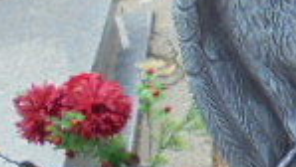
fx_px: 1068
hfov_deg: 13.5
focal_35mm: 136
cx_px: 596
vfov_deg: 8.9
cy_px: 34
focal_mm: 5.3
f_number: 3.7
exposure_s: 1/160
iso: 100
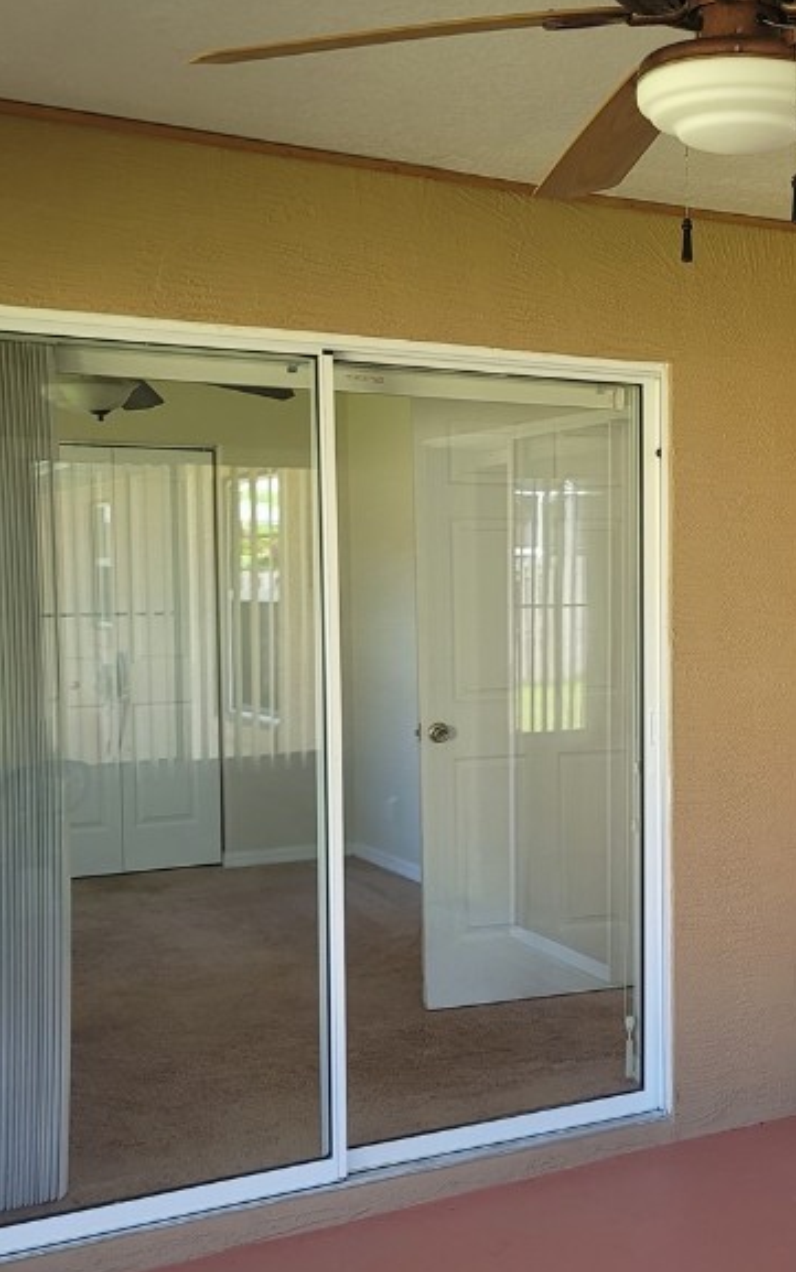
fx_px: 1630
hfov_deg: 26.0
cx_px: 807
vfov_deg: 42.6
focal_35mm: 47
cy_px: 681
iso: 100
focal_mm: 7
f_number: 1.8
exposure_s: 1/120
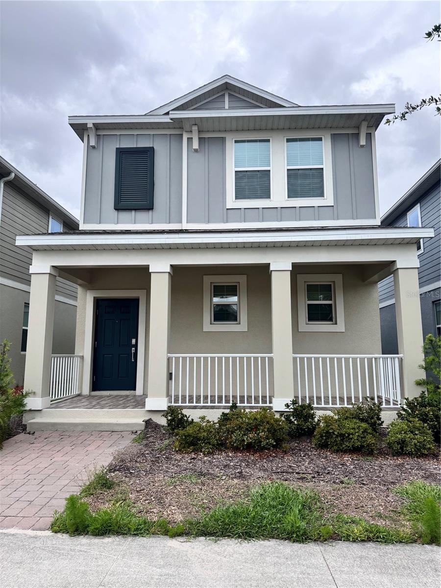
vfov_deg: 71.6
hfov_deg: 56.8
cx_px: 220
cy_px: 294
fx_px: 408
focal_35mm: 24
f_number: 1.78
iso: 80
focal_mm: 6.76
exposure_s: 1/1172
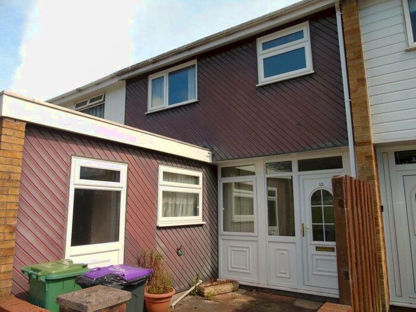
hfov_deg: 69.4
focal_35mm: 25
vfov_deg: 54.9
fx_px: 300
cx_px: 208
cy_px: 156
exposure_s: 1/400
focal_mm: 4.4
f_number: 3.4
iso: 80
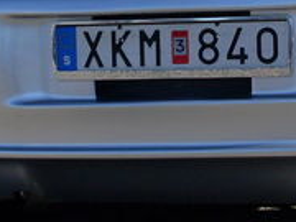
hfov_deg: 14.4
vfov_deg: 10.9
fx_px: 1154
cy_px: 12
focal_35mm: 135
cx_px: 299
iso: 80
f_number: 2.8
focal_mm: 6.3
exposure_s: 1/1500
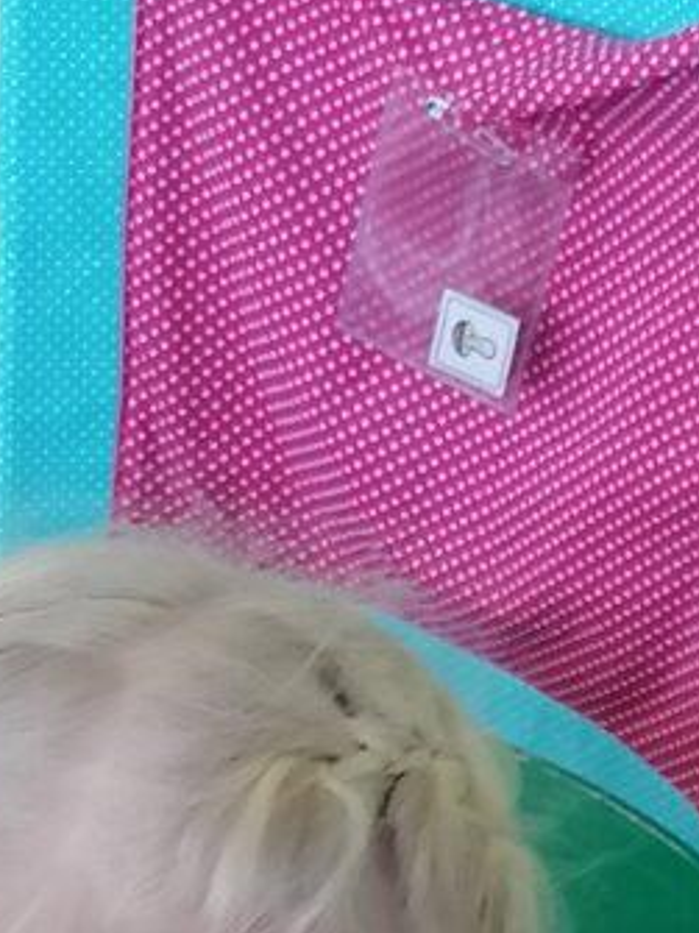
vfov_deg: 10.8
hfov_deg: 8.6
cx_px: 382
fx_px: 4634
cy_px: 1649
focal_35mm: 172
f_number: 1.8
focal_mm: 4.75
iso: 160
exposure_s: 1/50
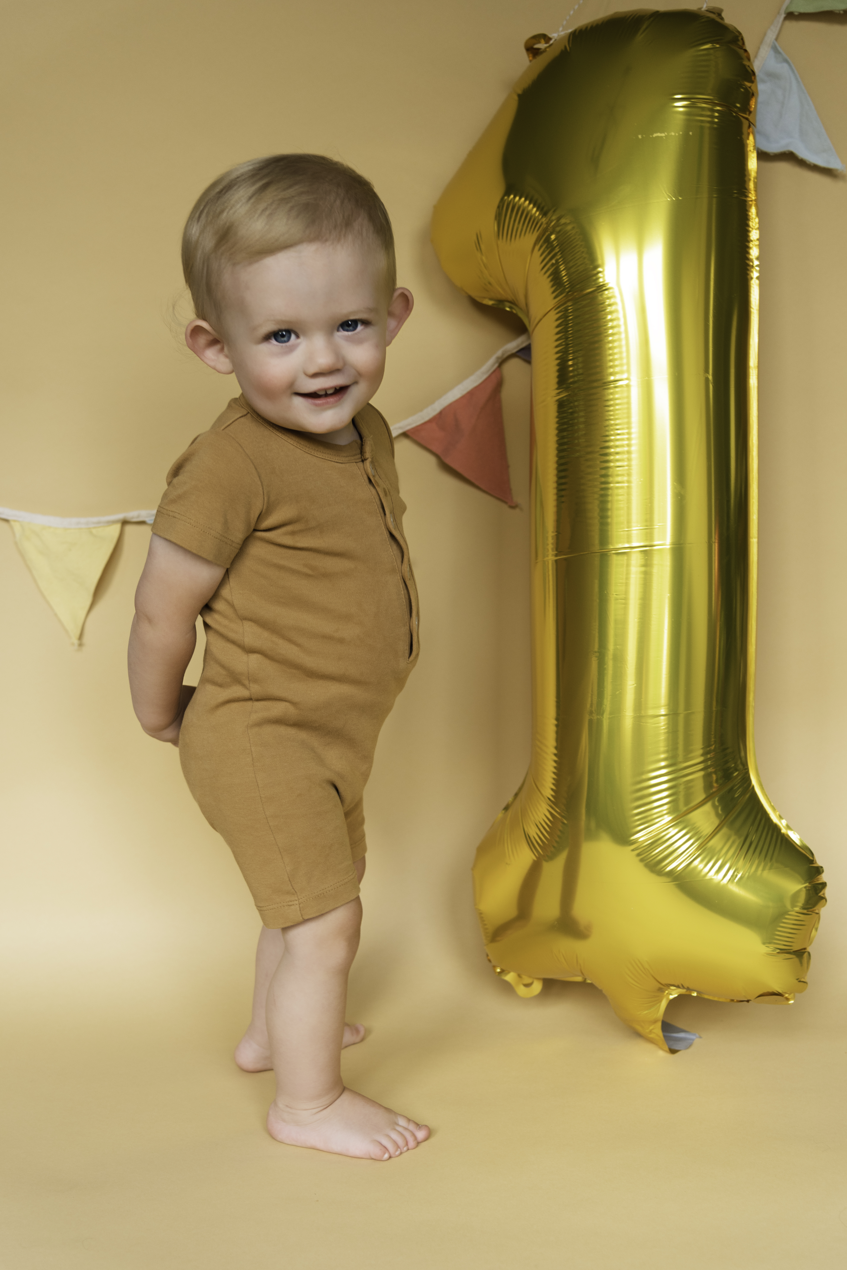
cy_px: 636
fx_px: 1658
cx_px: 430
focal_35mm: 47
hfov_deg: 28.6
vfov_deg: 41.9
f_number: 4
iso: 180
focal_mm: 46
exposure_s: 1/80
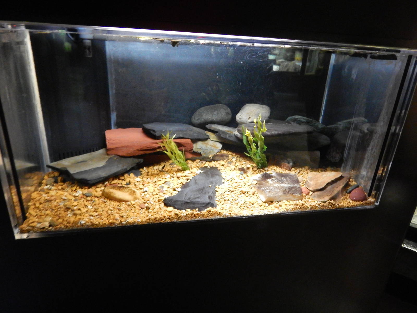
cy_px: 156
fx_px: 277
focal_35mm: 23
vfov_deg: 58.9
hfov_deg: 73.9
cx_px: 208
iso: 800
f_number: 3
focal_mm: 4
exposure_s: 1/4
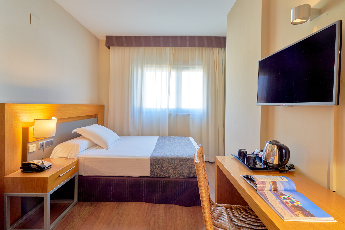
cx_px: 172
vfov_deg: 73.8
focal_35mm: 16
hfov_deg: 96.7
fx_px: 153
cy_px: 115
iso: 100
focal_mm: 16
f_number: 11
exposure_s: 1/1.25
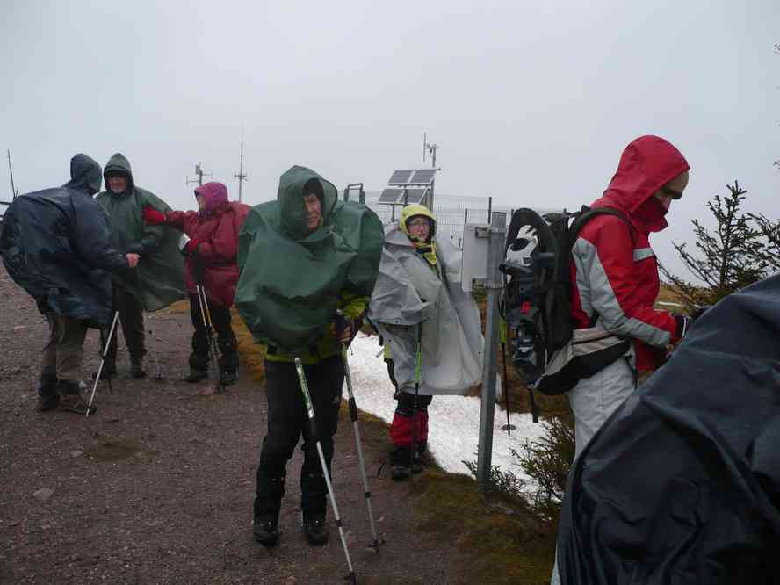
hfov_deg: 52.6
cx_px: 390
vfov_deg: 40.7
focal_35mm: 35
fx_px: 789
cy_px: 292
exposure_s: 1/160
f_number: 2.8
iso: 100
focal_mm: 5.8
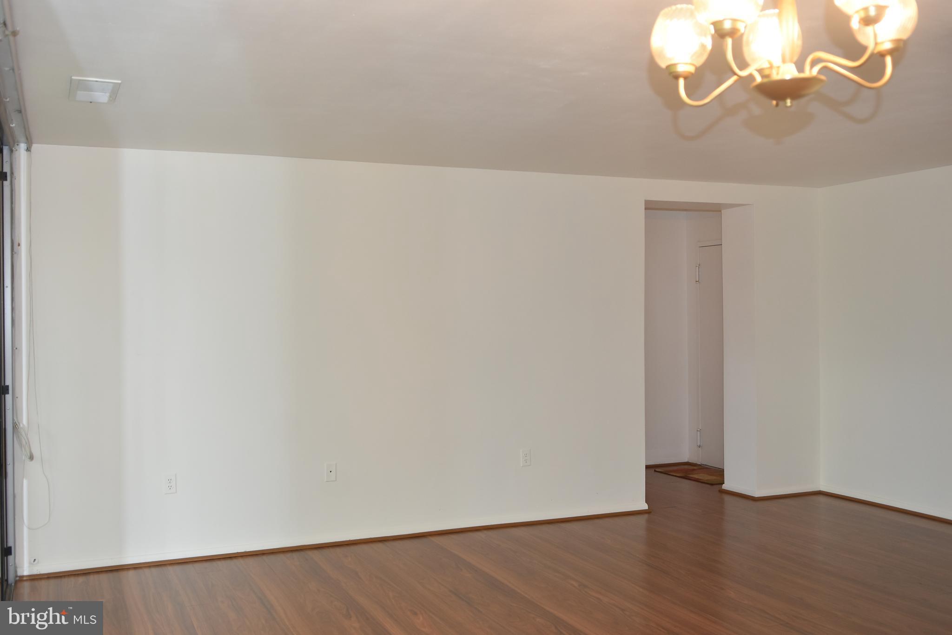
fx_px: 952
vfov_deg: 36.9
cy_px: 318
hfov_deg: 53.1
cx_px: 476
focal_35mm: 36
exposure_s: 1/60
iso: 400
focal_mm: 24
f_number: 4
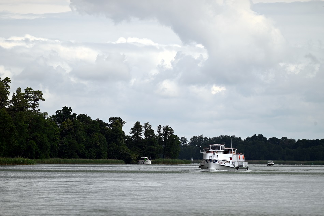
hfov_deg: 7.6
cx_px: 162
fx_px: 2431
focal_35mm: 270
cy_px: 108
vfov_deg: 5.1
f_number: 5.6
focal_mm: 270
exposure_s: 1/1000
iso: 110
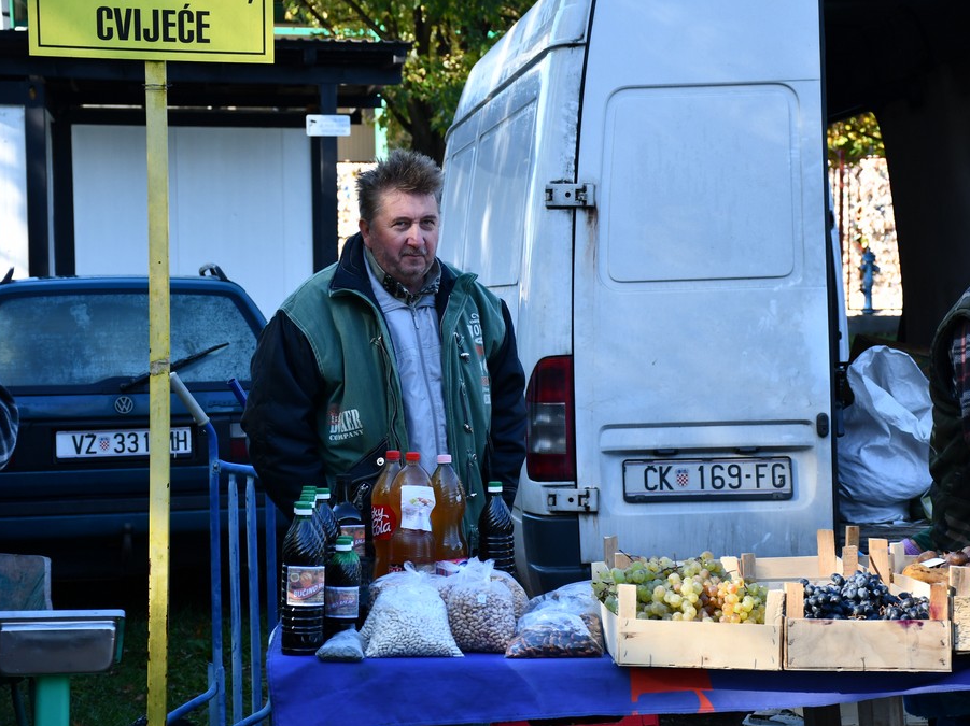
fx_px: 2297
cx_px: 507
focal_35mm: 82
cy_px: 365
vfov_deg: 18.0
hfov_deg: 23.8
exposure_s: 1/250
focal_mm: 50
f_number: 5
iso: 400
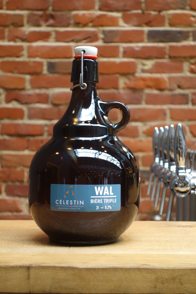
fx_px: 694
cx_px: 98
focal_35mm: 85
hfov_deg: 16.1
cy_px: 147
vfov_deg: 23.9
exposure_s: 1/25
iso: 800
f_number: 4.5
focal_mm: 31.48
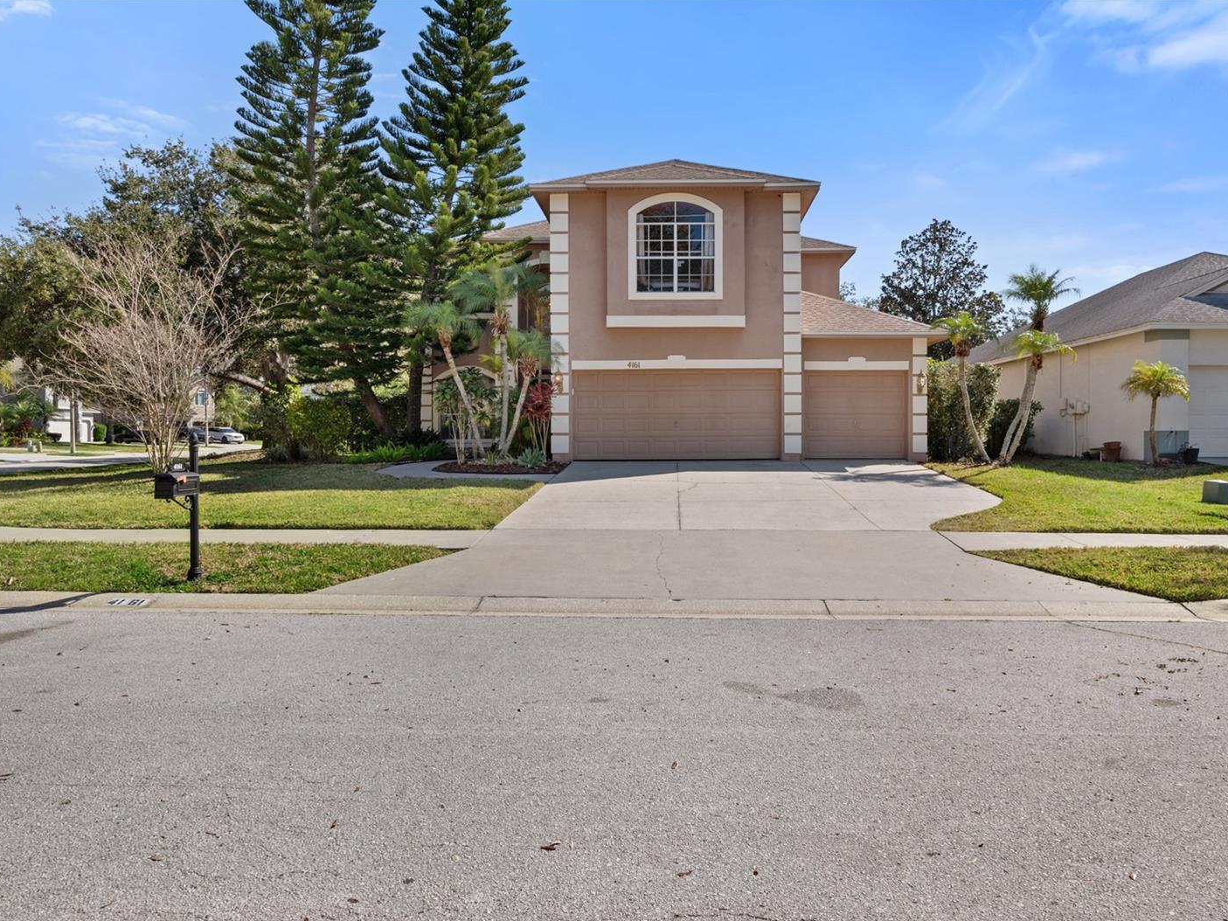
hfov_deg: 73.8
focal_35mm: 23
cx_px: 659
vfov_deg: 58.9
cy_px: 464
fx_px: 816
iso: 250
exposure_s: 1/640
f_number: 9
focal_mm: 21
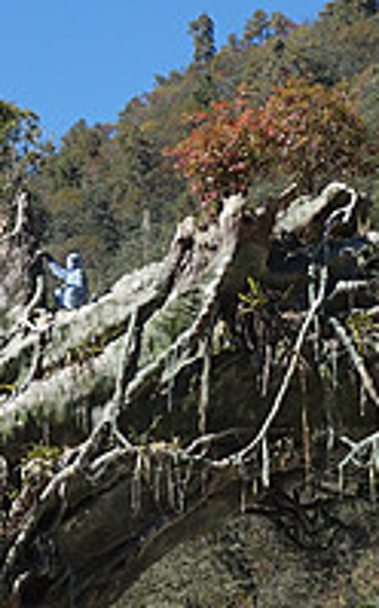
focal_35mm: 160
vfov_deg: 13.0
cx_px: 321
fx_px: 2650
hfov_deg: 8.2
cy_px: 460
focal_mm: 14.57
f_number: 5.6
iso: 125
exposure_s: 1/320
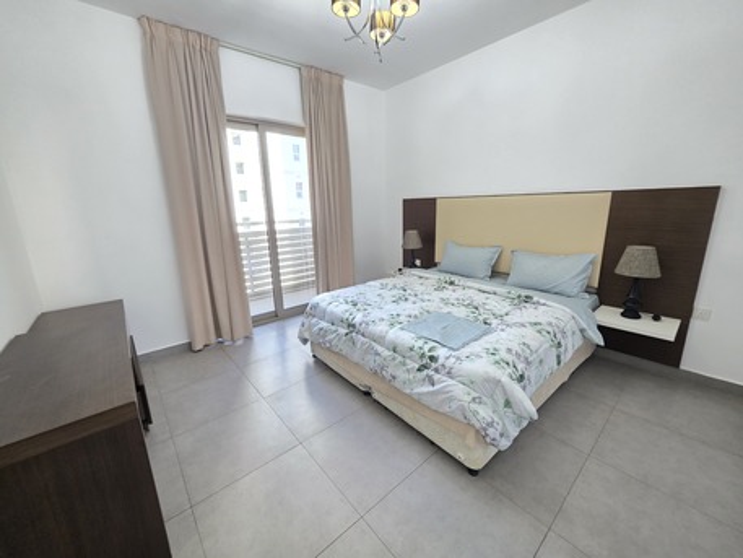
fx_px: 279
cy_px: 279
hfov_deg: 106.2
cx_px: 372
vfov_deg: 89.9
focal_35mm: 13
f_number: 1.9
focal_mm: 2.2
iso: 400
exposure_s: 1/50
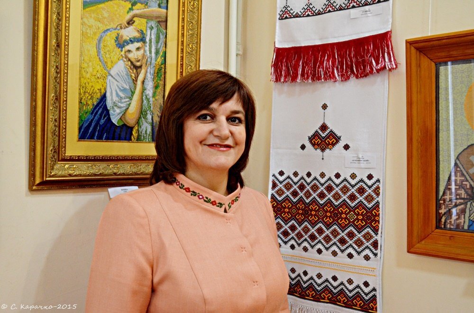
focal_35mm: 39
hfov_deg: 49.6
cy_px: 156
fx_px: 512
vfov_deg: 34.1
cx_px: 237
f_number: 4.2
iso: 1600
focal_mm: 26
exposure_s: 1/30
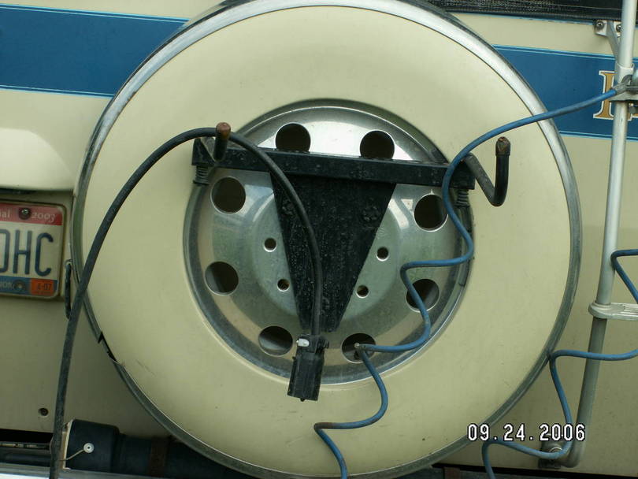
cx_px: 319
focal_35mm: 101
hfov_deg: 19.4
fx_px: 1862
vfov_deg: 14.7
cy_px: 240
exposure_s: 1/320
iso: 50
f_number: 4
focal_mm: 16.46
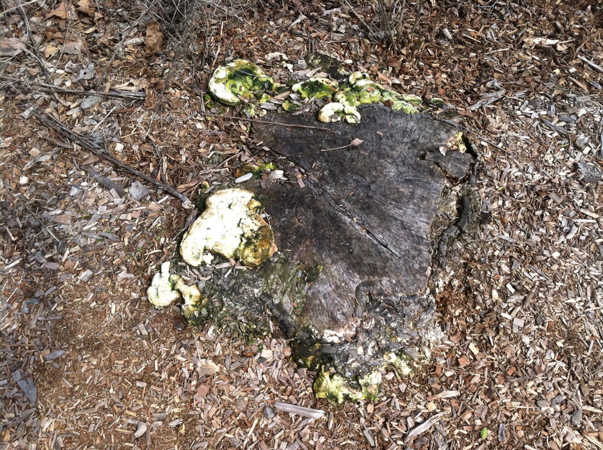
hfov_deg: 52.7
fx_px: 609
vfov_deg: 40.6
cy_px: 225
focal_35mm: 35
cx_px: 302
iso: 80
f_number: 2.8
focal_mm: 3.85
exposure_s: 1/448
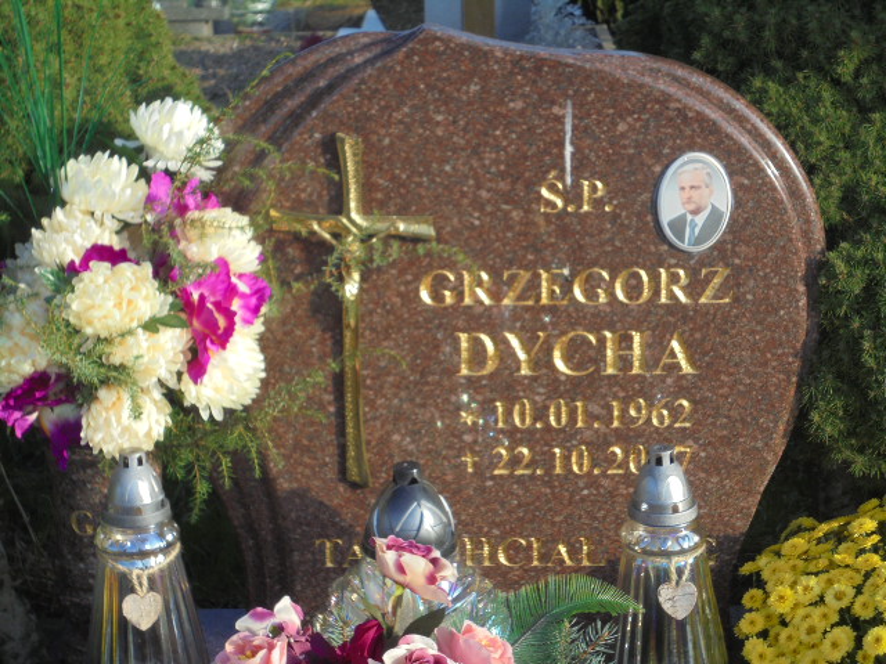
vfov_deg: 20.2
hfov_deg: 26.7
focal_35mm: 73
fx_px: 1868
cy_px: 332
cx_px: 443
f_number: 6.1
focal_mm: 13.1
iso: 100
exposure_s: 1/250
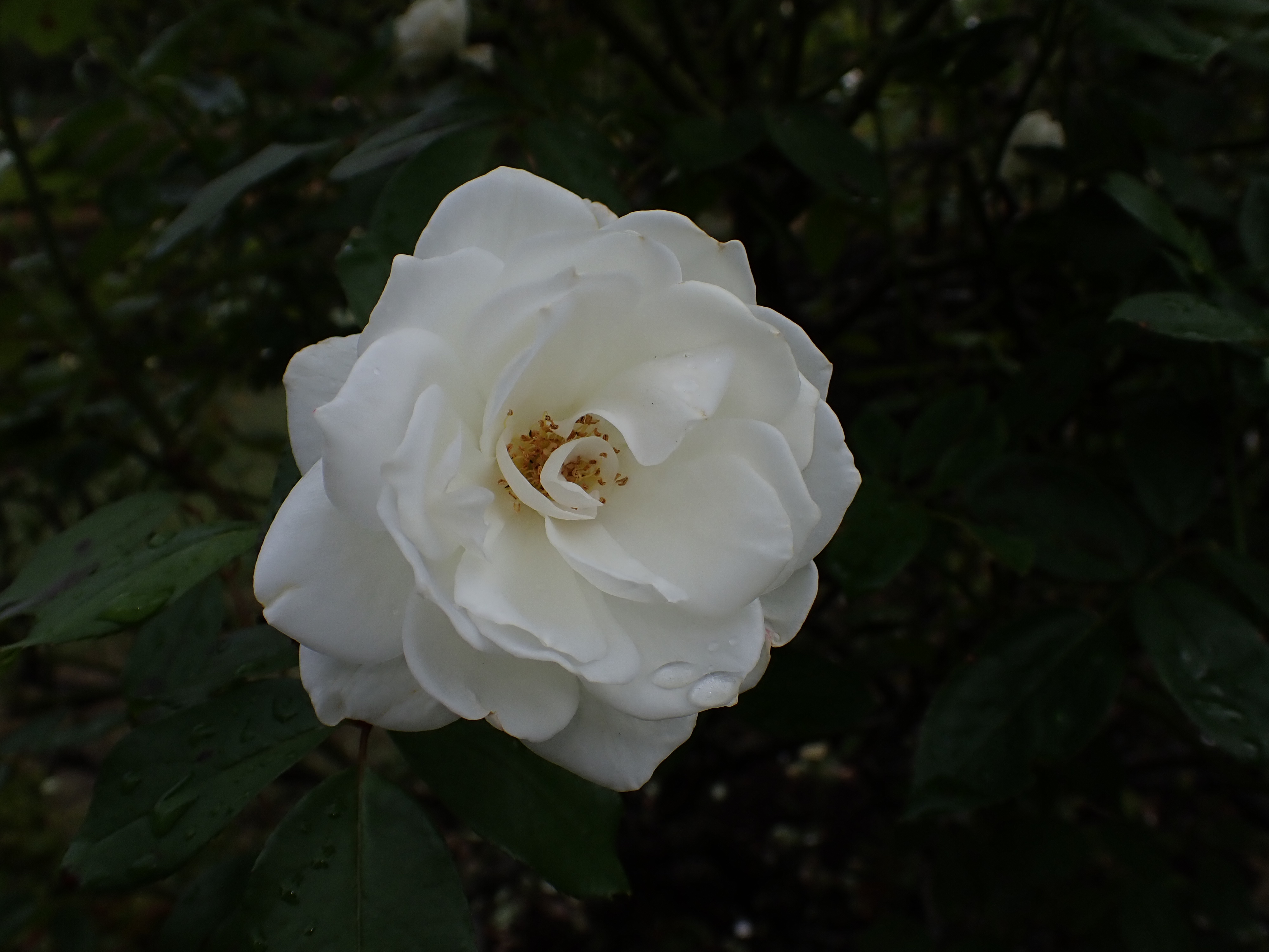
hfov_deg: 60.0
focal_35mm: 30
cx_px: 634
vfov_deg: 46.8
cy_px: 476
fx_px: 1100
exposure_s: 1/640
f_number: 3.2
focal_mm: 5.4
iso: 100
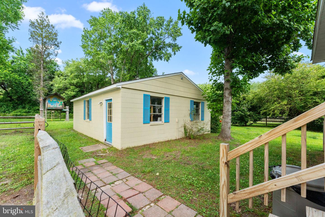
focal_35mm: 15
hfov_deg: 101.9
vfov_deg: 78.8
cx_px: 162
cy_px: 108
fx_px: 132
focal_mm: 14.6
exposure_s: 1/1600
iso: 1000
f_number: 8
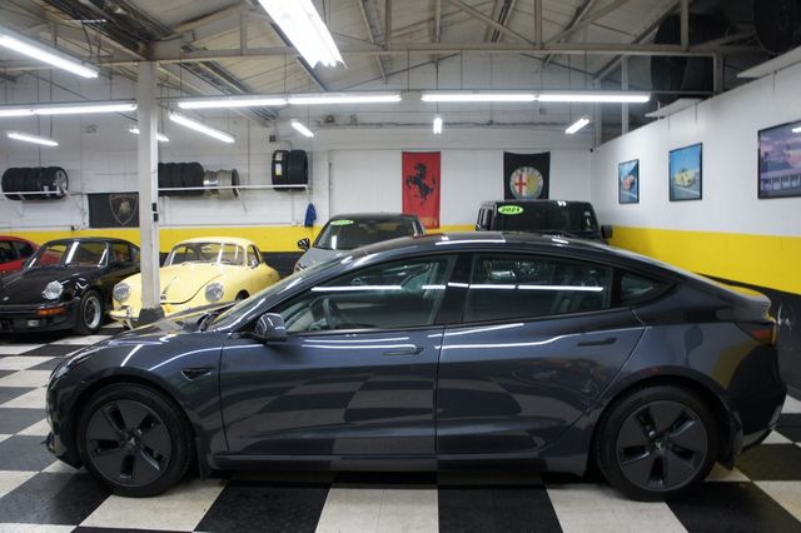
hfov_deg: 67.4
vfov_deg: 47.9
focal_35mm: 27
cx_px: 400
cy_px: 266
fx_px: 600
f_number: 3.5
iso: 320
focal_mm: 18
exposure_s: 1/30
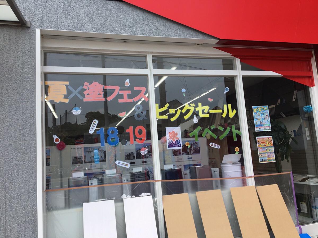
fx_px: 266
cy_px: 119
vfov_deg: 48.2
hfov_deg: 61.7
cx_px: 159
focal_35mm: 29
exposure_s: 1/1166
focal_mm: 4.15
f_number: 2.2
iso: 25
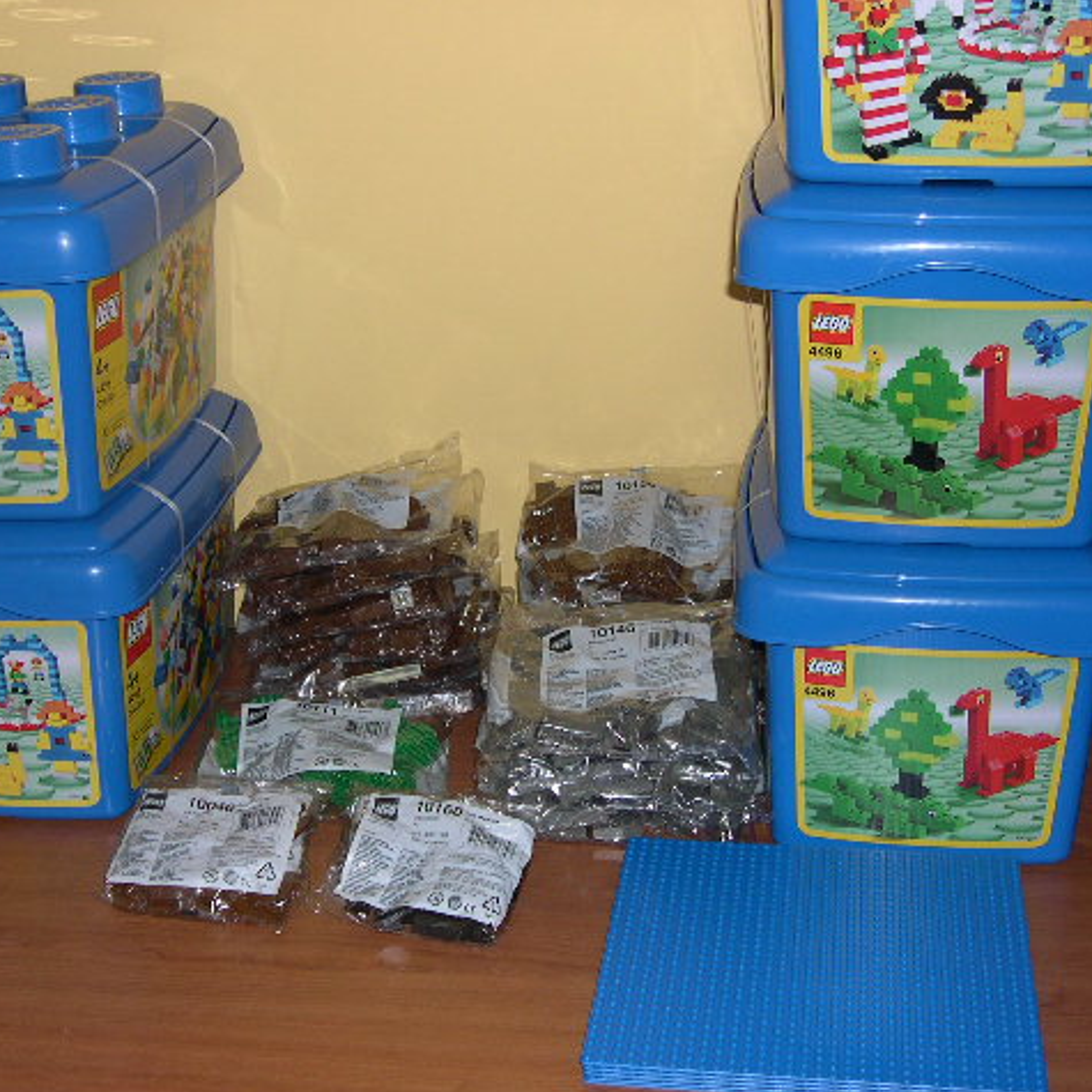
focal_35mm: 56
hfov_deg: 30.5
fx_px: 1999
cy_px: 547
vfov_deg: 30.6
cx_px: 478
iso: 100
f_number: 3.1
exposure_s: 1/60
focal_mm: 10.1
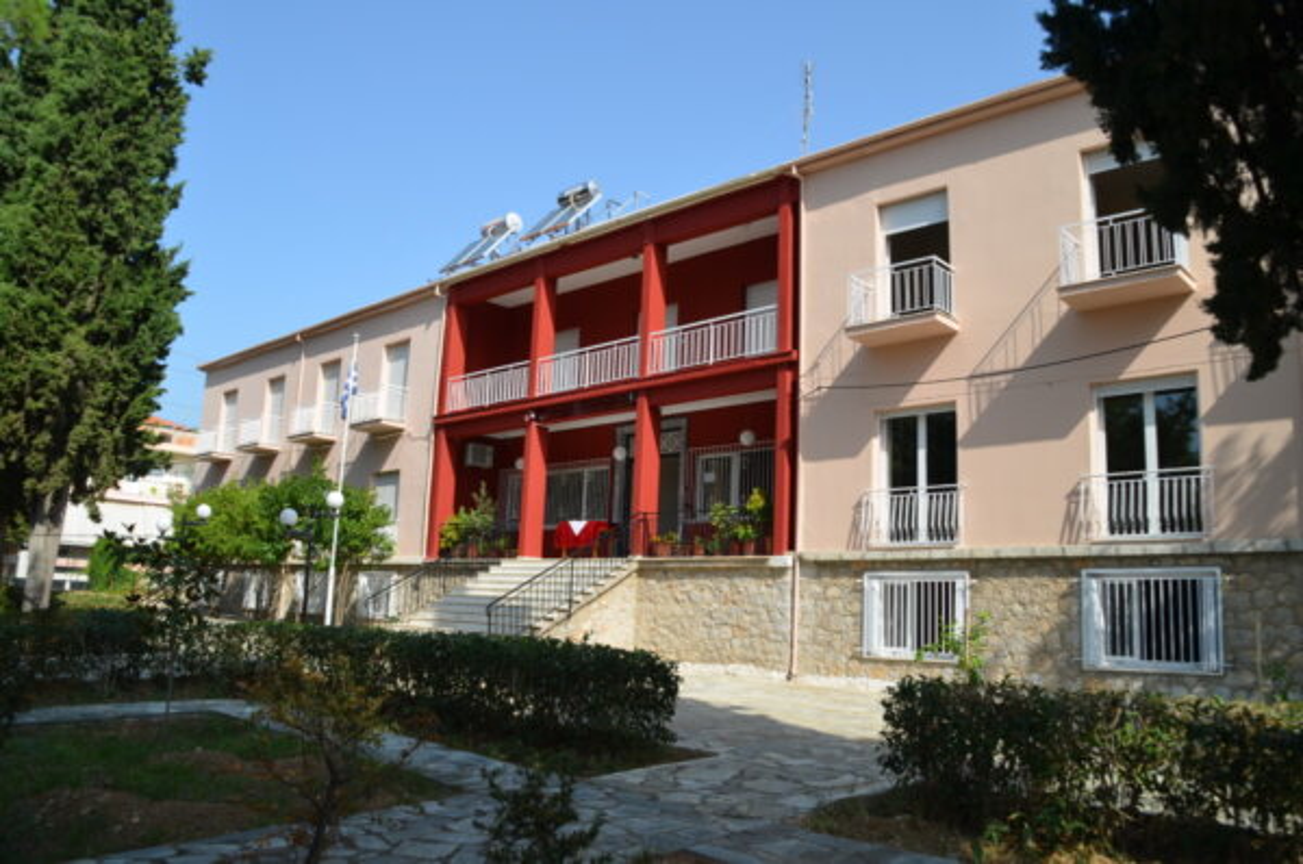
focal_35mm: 27
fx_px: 976
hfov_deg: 67.5
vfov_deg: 47.8
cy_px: 432
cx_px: 652
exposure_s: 1/320
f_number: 9
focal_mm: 18
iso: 100
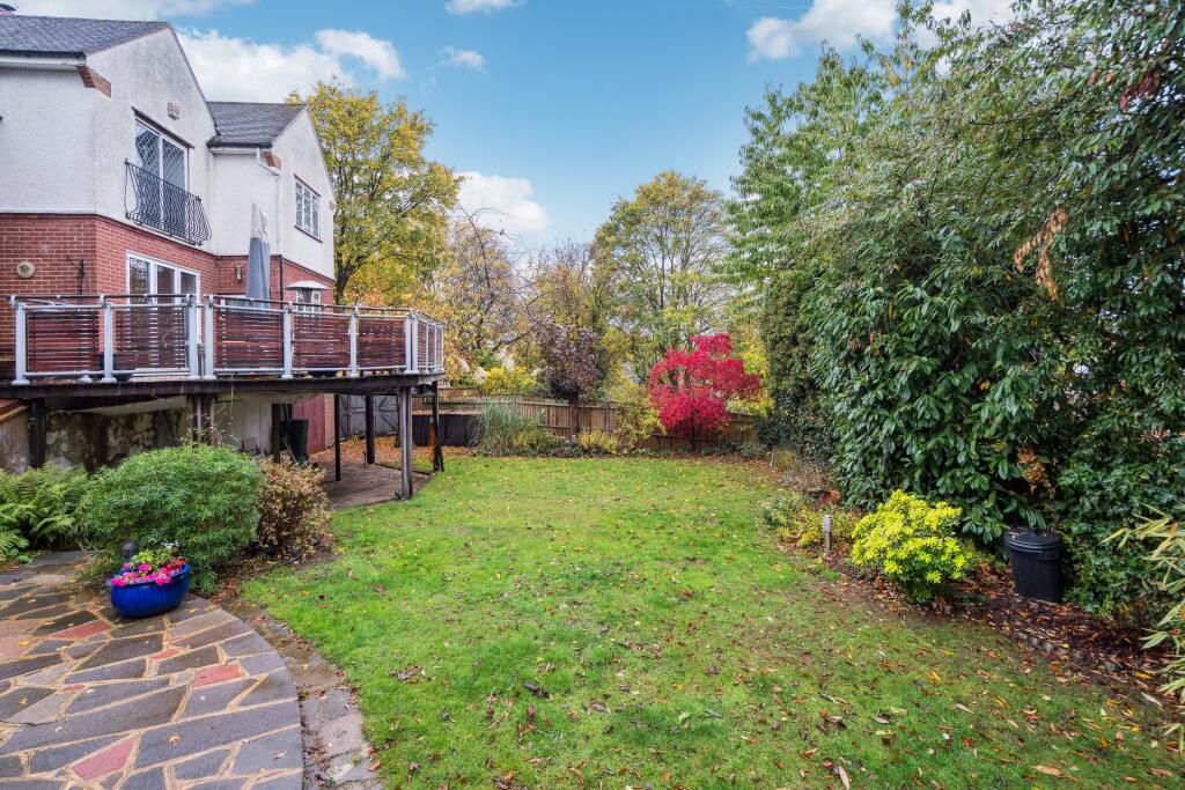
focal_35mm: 16
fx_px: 527
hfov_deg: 96.7
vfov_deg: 73.8
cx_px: 592
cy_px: 395
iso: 320
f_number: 5.6
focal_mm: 16
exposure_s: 1/40
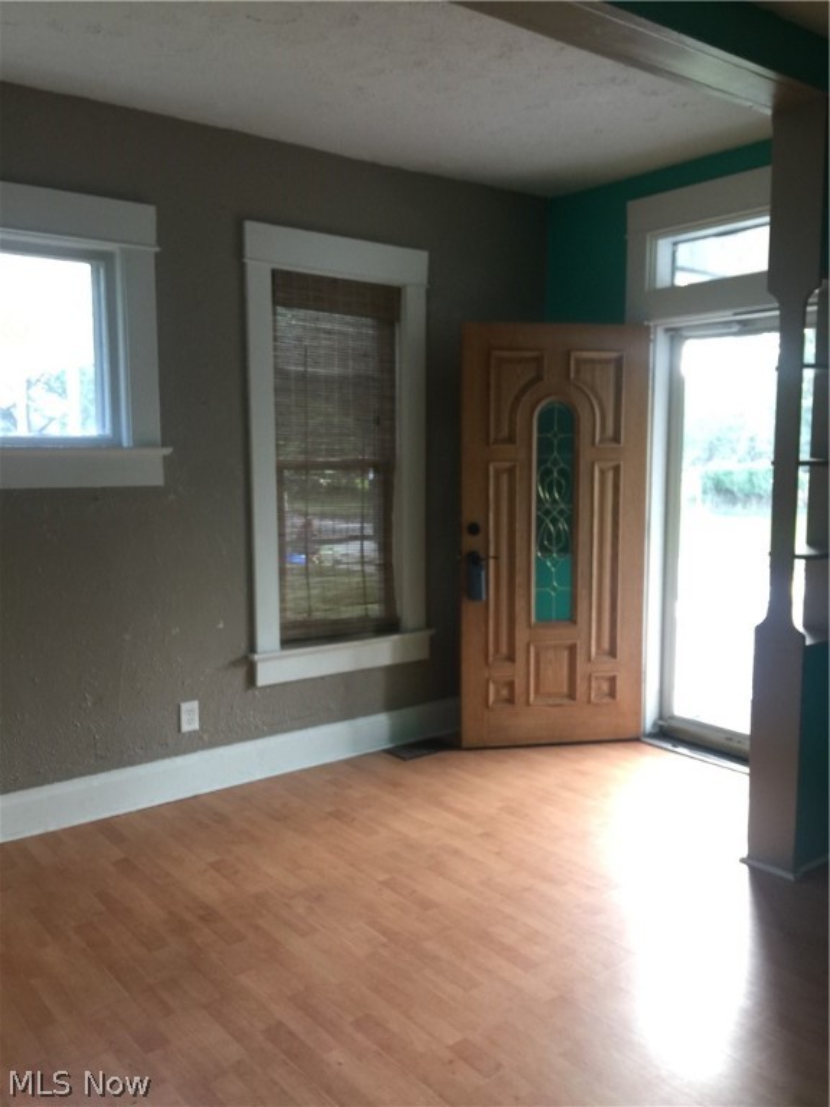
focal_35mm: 29
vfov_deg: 61.7
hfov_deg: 48.2
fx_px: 927
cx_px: 415
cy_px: 554
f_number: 2.2
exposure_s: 1/15
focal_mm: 4.15
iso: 50
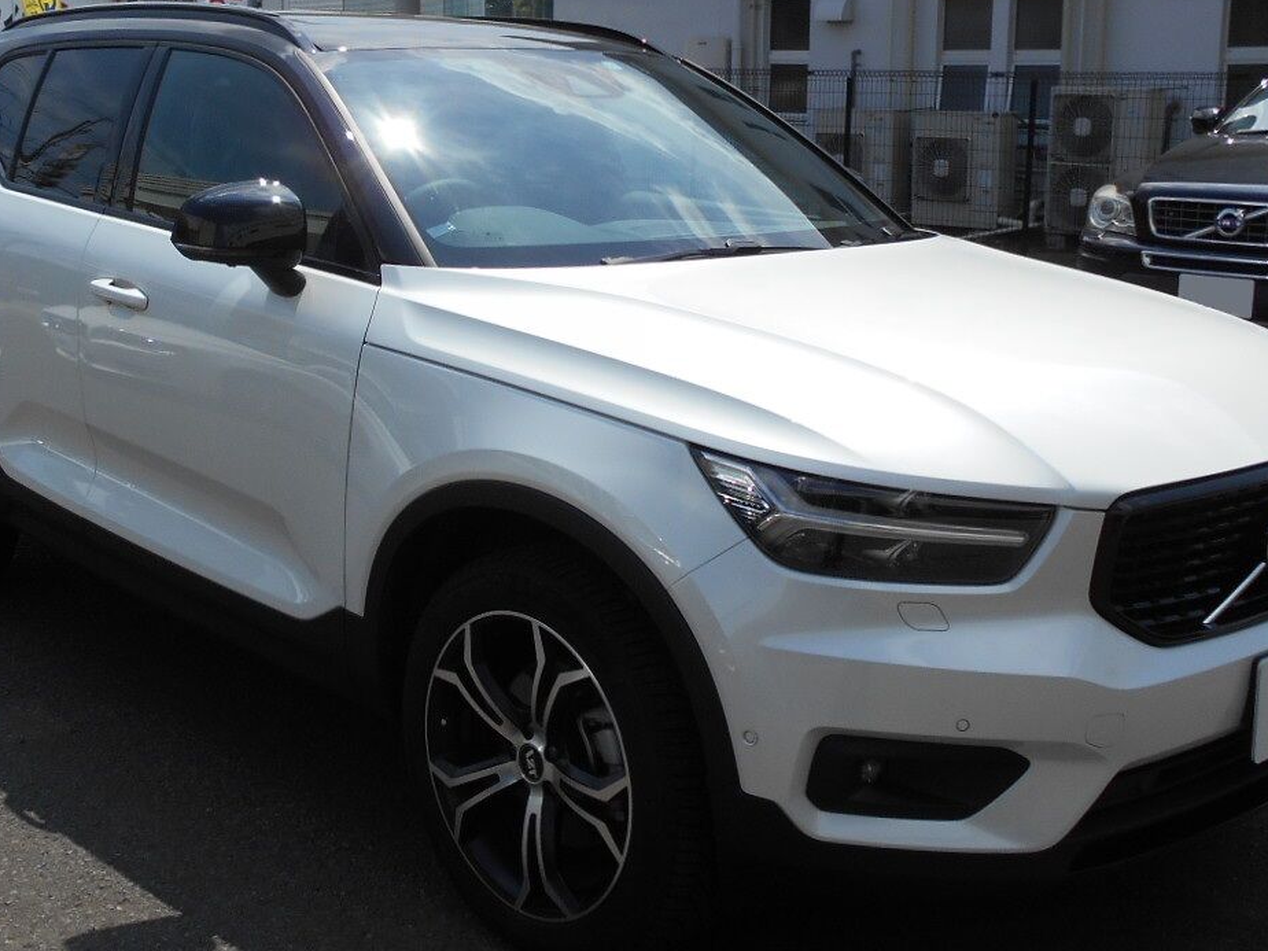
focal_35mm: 45
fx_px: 1648
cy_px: 369
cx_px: 513
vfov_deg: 32.1
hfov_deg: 41.9
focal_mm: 4.6
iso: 80
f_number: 3.2
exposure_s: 1/1600
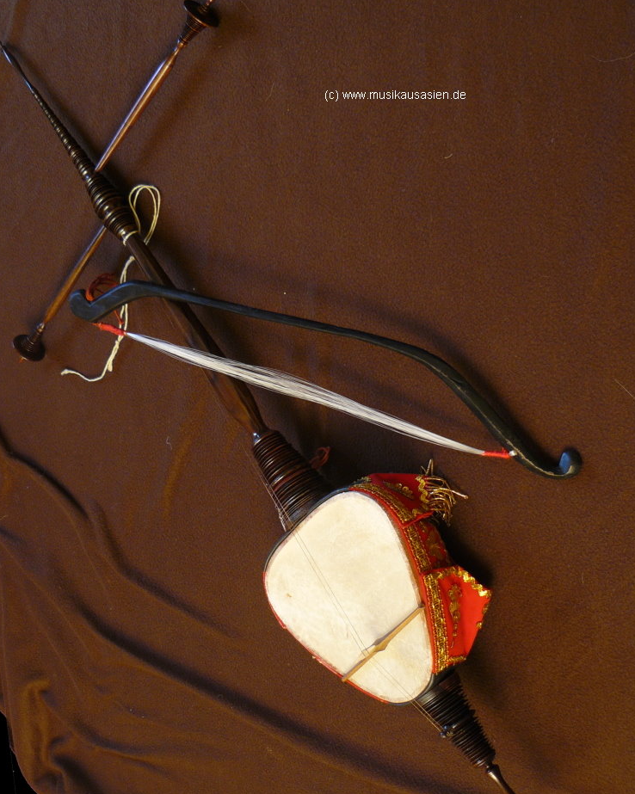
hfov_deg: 38.2
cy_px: 425
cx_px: 309
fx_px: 916
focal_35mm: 39
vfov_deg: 46.8
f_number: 2.8
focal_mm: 6
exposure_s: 1
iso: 100
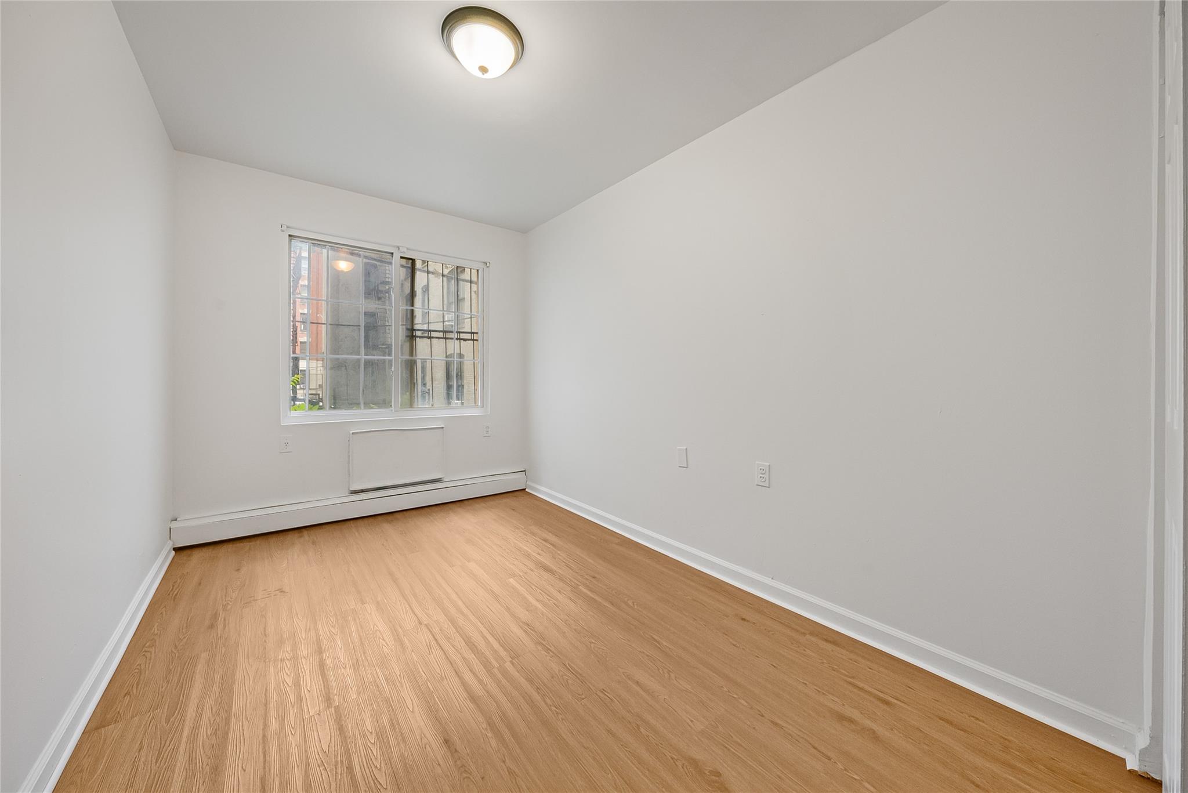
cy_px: 396
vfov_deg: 90.1
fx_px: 396
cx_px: 594
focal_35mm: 12
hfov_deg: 112.6
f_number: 10
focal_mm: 12
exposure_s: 1/10
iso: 800
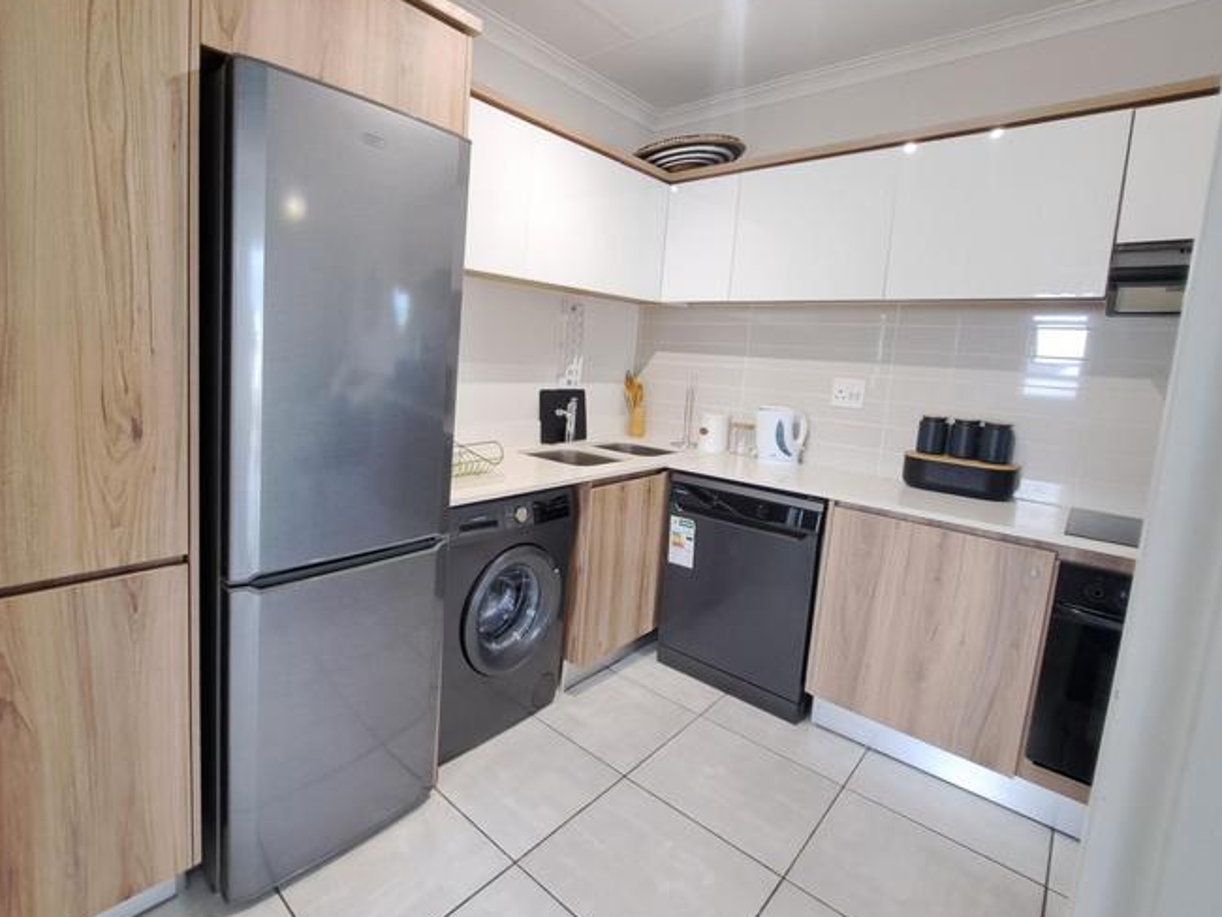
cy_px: 423
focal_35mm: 16
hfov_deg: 93.5
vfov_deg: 78.0
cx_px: 504
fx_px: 565
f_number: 2.2
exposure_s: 1/33
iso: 200
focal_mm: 1.74
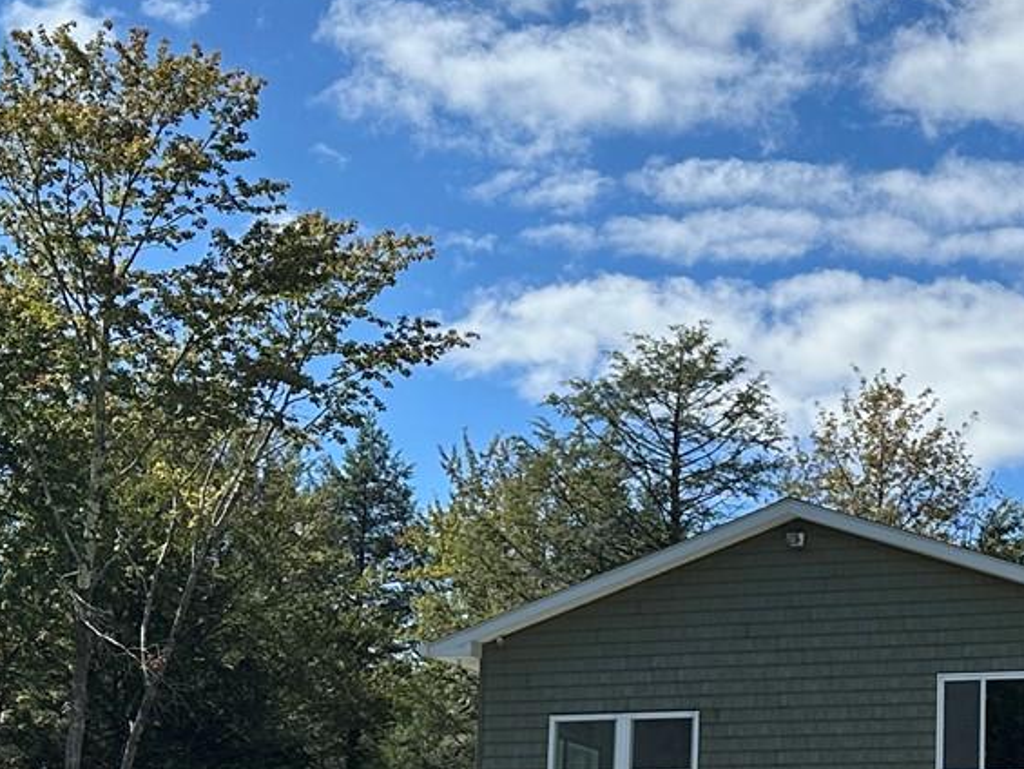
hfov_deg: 22.1
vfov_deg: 16.7
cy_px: 700
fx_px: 2574
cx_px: 888
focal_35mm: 87
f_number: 1.78
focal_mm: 6.86
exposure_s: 1/4184
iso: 80
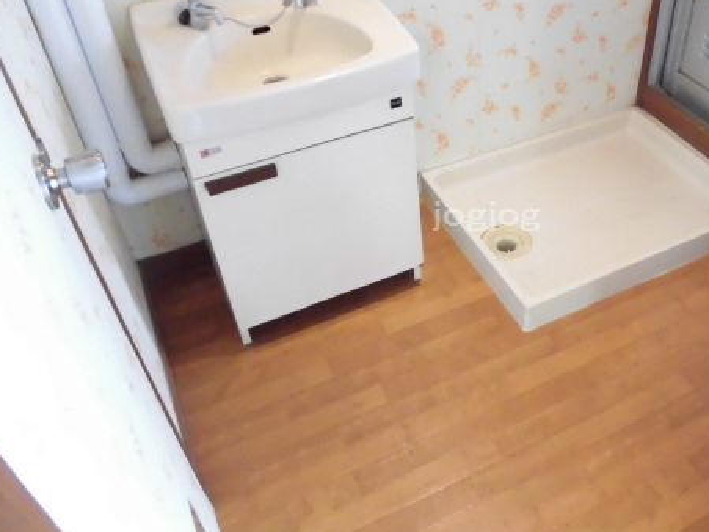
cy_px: 212
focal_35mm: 34
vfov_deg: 41.6
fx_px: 696
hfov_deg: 52.6
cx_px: 491
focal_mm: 4.3
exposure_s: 1/25
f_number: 3.1
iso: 800
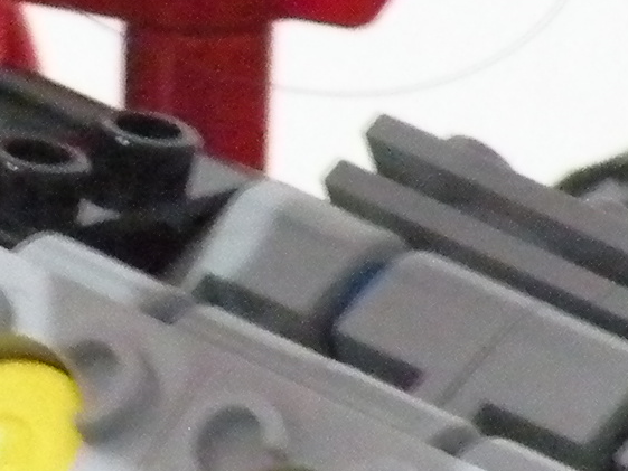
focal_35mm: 605
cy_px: 684
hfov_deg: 3.3
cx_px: -91
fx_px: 10978
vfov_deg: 2.5
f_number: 4
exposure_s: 1/5.6
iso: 800
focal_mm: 16.4
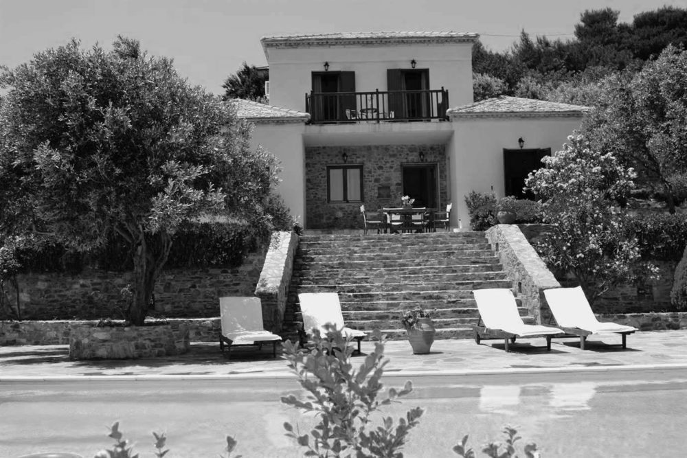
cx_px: 344
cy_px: 229
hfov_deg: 53.1
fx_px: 687
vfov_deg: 36.9
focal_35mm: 36
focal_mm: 24
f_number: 9
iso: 100
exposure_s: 1/200
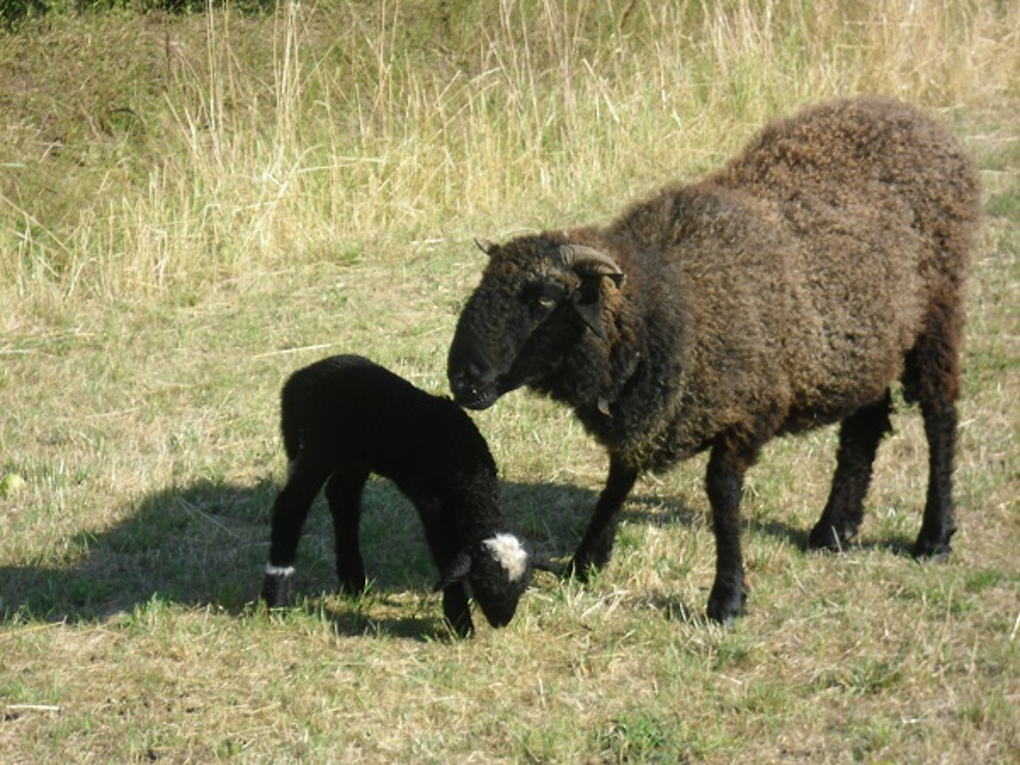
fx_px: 3182
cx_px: 510
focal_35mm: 108
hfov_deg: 18.2
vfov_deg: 13.7
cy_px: 382
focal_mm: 19.6
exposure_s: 1/200
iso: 100
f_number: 5.9
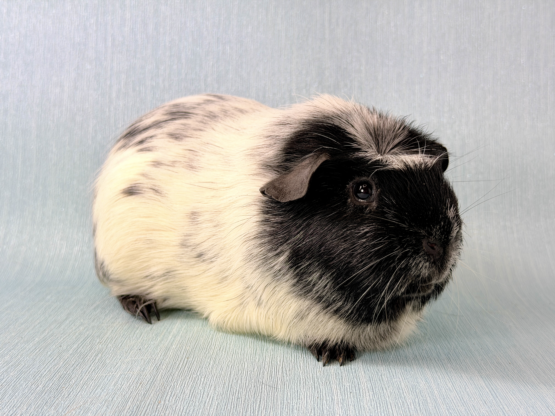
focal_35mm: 48
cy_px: 208
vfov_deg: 30.3
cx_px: 278
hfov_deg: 39.7
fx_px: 770
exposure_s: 1/100
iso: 64
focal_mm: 6.76
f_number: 1.78
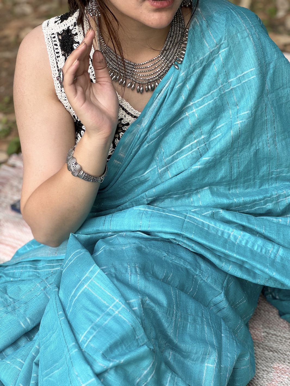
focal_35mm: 77
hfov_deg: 19.1
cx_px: 145
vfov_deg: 25.3
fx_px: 860
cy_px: 193
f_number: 2.8
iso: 25
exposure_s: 1/119
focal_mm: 9
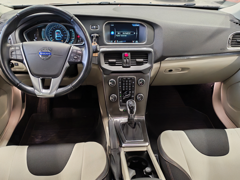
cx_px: 120
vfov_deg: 44.2
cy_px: 90
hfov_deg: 56.8
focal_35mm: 32
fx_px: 222
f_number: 1.9
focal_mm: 6.12
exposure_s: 1/50
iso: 1000
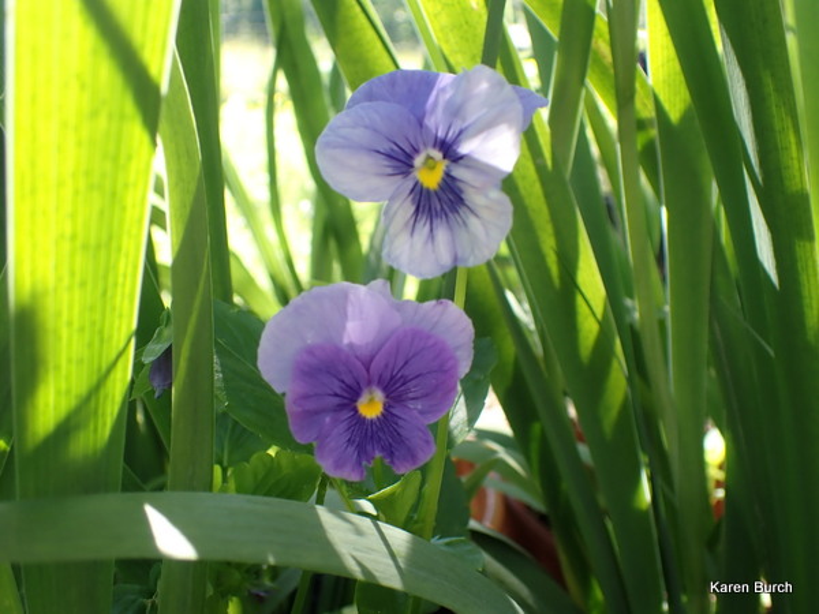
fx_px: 710
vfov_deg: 46.8
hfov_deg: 60.0
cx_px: 410
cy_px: 307
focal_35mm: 30
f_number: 2.3
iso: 100
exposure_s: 1/160
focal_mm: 5.4
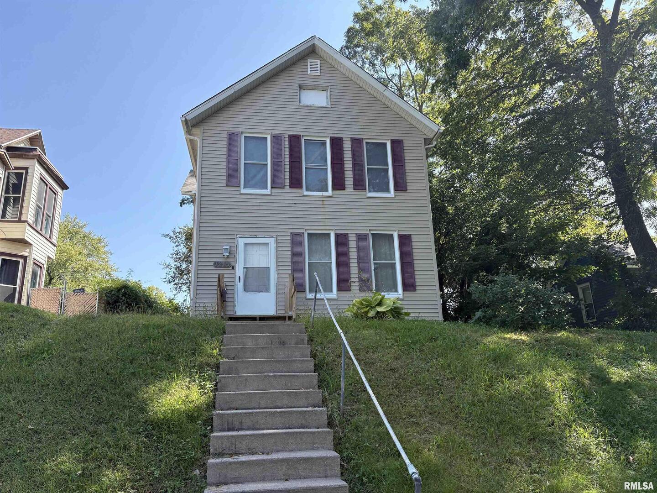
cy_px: 246
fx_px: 493
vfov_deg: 53.1
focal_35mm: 26
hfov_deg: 67.3
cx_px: 328
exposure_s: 1/1064
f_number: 1.6
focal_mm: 5.96
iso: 50
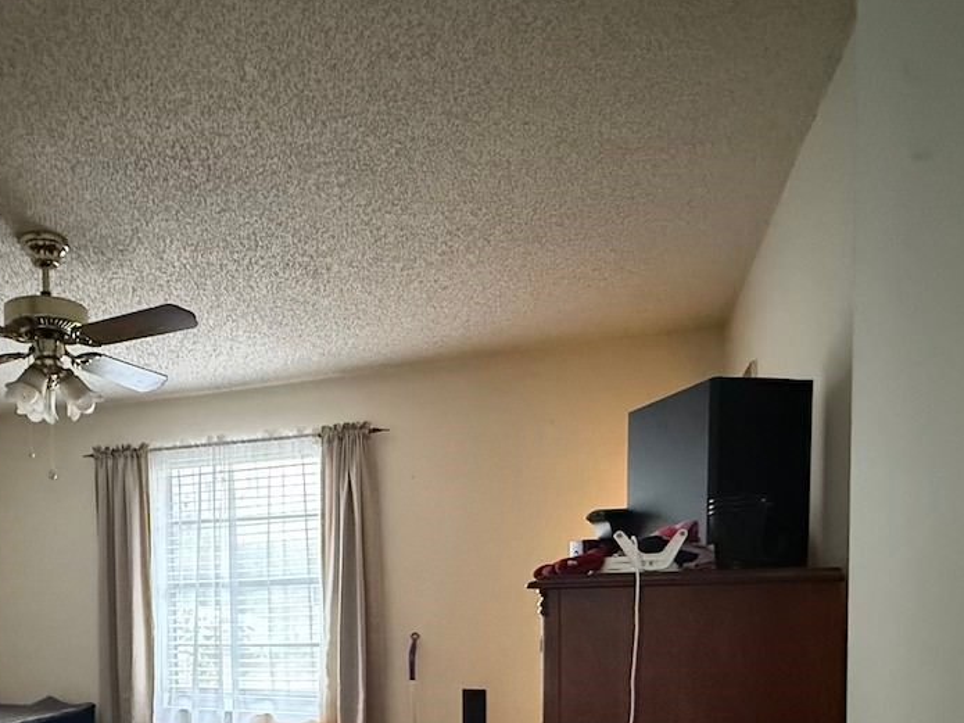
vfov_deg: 44.2
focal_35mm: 29
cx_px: 290
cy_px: 641
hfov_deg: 59.6
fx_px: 807
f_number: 2.2
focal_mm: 2.22
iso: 1000
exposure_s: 1/40
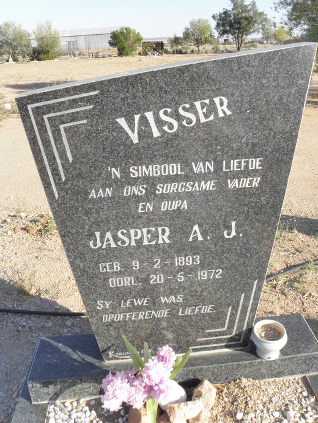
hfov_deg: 46.7
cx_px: 180
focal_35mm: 30
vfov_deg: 59.8
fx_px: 367
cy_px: 191
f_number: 6.3
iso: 200
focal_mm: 4.6
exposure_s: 1/320
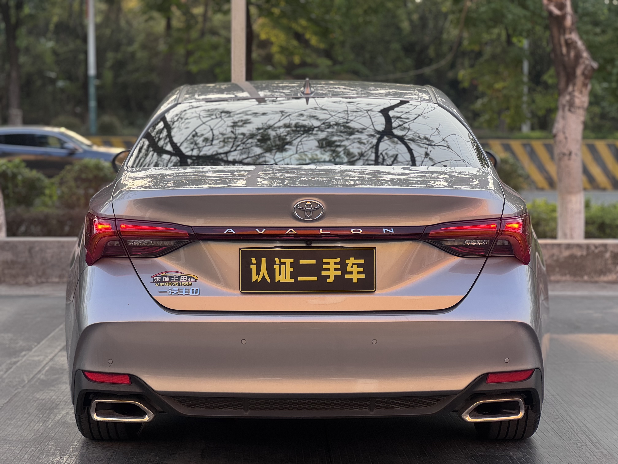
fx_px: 1375
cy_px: 232
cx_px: 309
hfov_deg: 25.3
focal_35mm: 77
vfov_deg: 19.1
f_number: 2.8
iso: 40
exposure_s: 1/99
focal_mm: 9
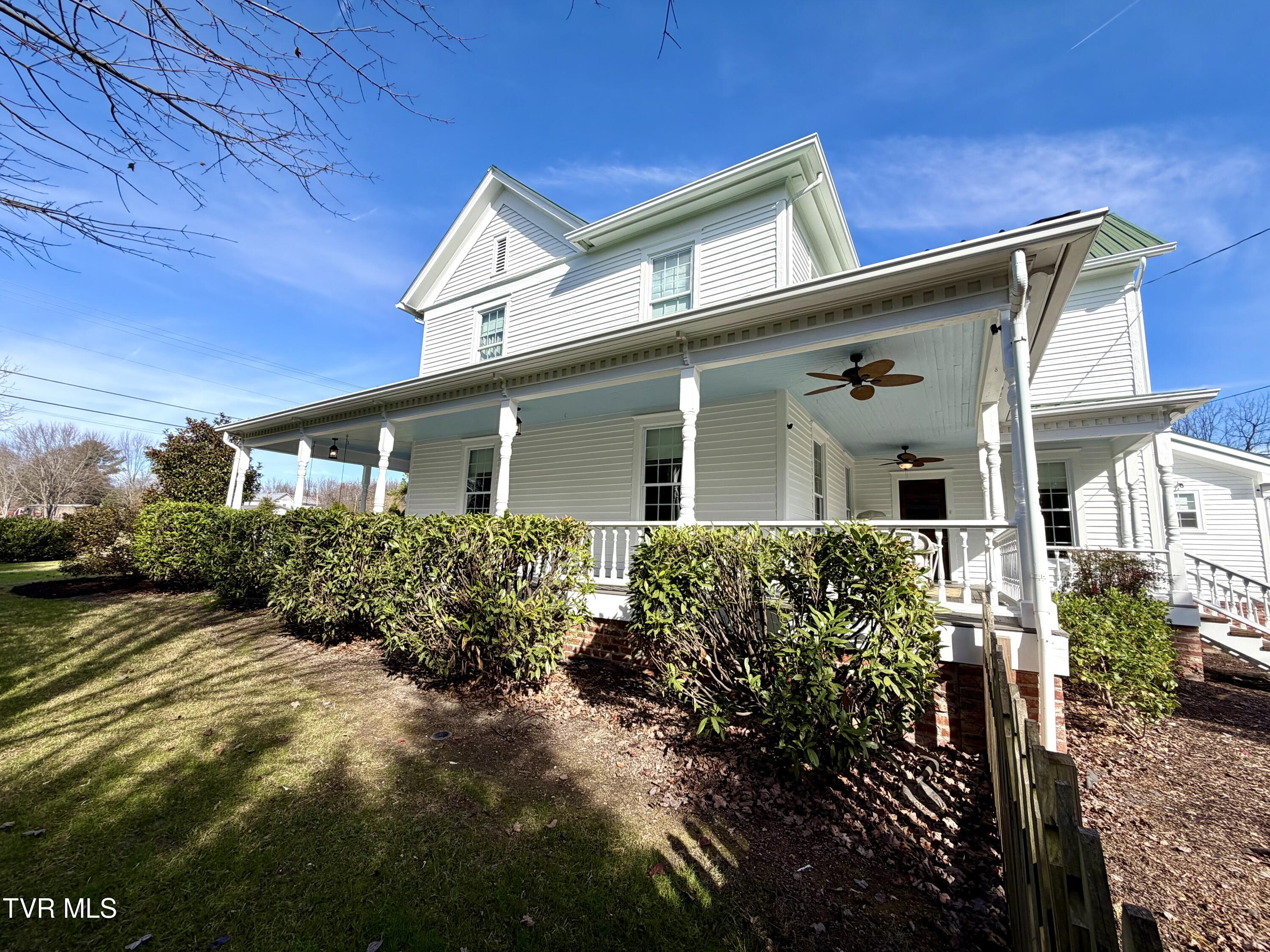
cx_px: 635
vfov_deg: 85.7
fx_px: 514
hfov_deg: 102.1
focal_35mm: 14
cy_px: 476
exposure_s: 1/770
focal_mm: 2.22
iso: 32
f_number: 2.2
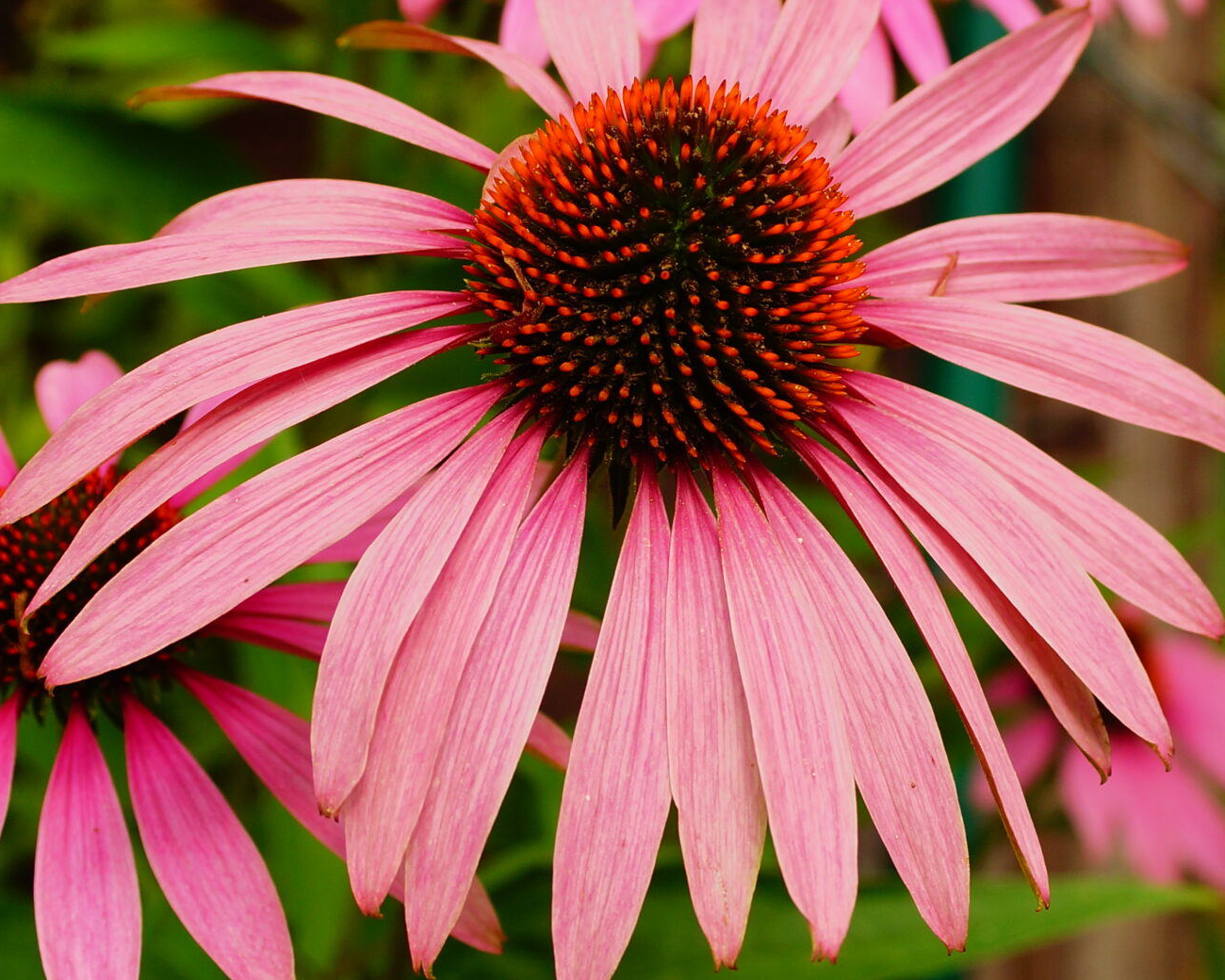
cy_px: 302
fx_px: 3514
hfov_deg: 19.7
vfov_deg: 15.8
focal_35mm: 97
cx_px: 743
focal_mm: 35
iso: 100
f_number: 6.3
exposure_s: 1/160
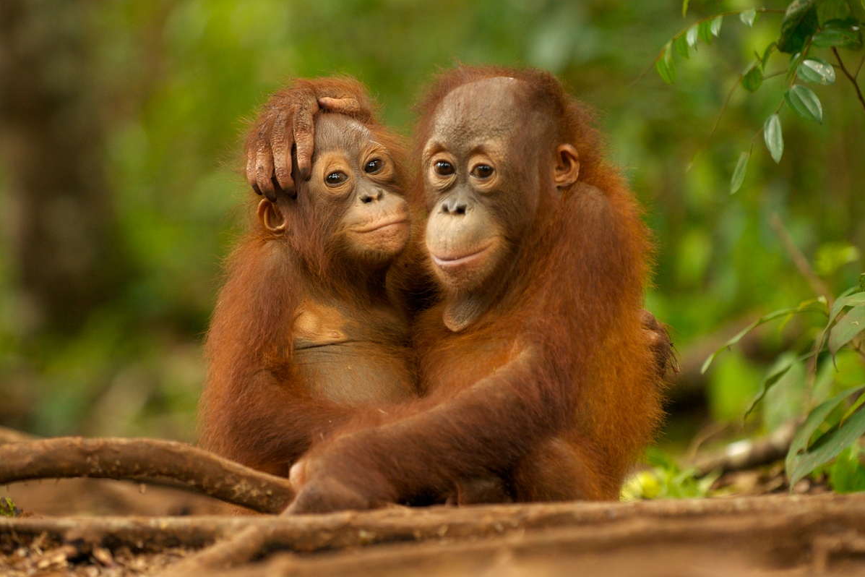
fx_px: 6151
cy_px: 289
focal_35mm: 256
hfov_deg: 8.0
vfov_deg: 5.4
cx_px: 433
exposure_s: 1/45
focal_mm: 170
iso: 400
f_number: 2.8
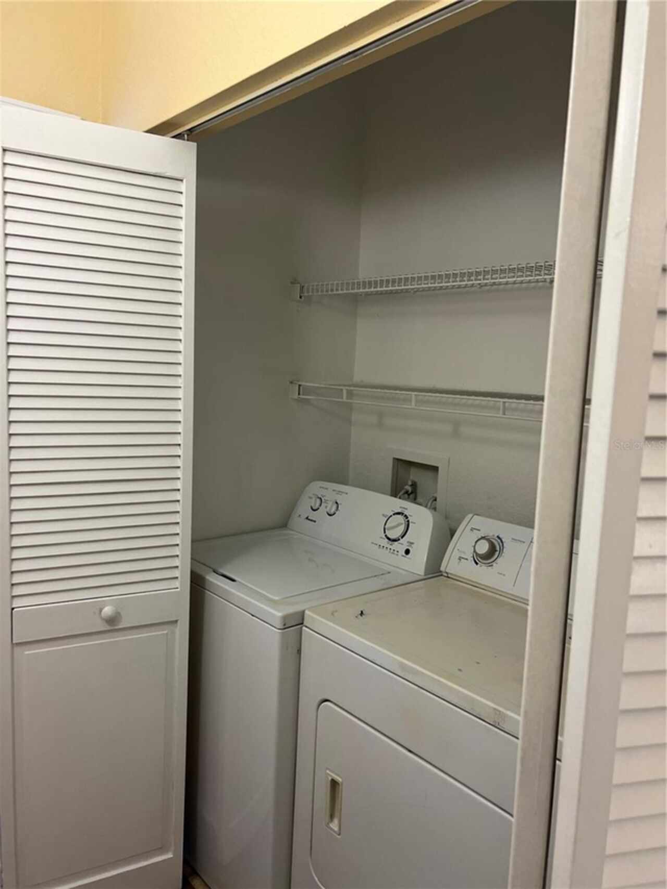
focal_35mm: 26
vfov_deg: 67.3
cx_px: 334
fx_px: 668
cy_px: 444
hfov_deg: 53.1
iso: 250
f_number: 1.5
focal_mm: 5.7
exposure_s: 1/60
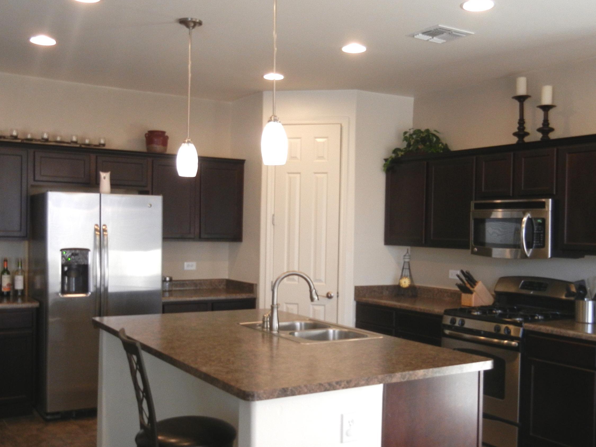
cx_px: 325
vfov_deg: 35.9
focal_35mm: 40
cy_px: 243
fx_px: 689
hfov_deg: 46.7
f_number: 3.5
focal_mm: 5.4
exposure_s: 1/30
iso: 247
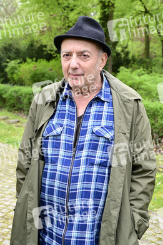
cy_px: 121
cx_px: 82
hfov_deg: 27.0
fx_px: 340
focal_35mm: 50
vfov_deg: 39.6
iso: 800
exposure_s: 1/200
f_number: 7.1
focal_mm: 49
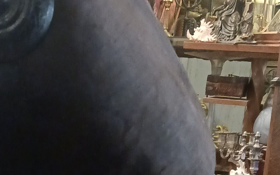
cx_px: 53
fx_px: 809
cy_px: 224
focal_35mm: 106
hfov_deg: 19.4
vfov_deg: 12.0
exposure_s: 1/20
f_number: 1.8
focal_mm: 4
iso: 500
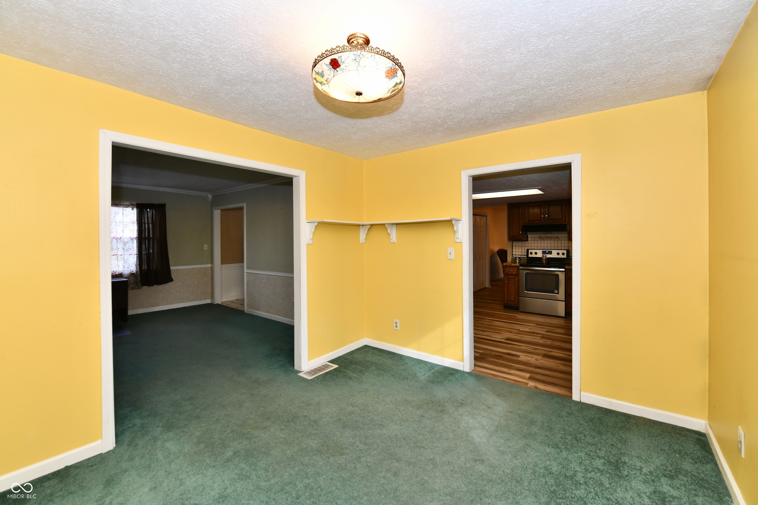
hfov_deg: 104.3
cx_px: 379
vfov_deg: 81.2
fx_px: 295
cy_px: 252
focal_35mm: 14
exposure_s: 1/60
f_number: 6.3
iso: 640
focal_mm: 14
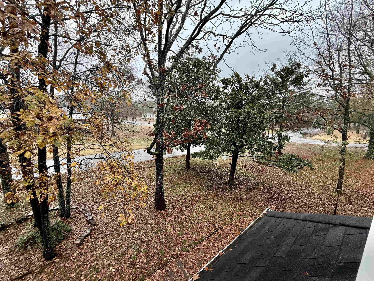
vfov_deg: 85.7
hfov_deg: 102.1
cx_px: 187
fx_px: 151
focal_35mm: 14
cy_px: 140
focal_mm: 2.22
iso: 100
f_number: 2.2
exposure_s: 1/99
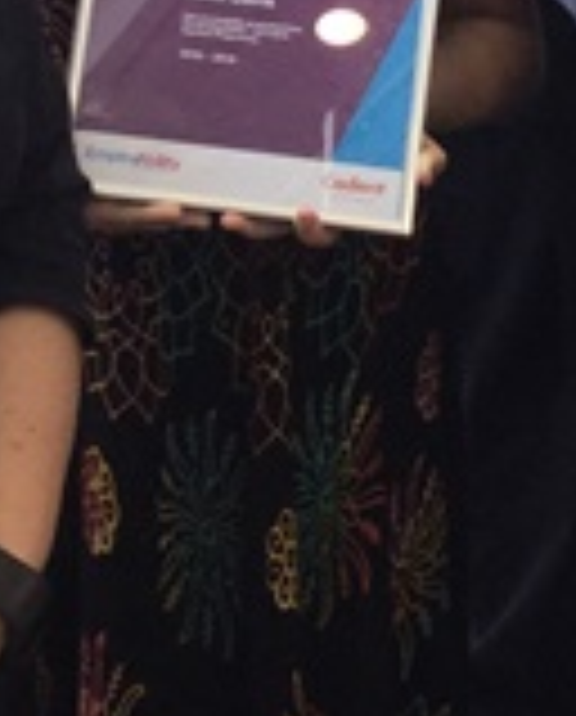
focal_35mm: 161
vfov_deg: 11.8
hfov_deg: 9.6
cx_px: 459
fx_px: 3418
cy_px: -65
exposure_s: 1/100
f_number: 2.4
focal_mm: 3.3
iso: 32
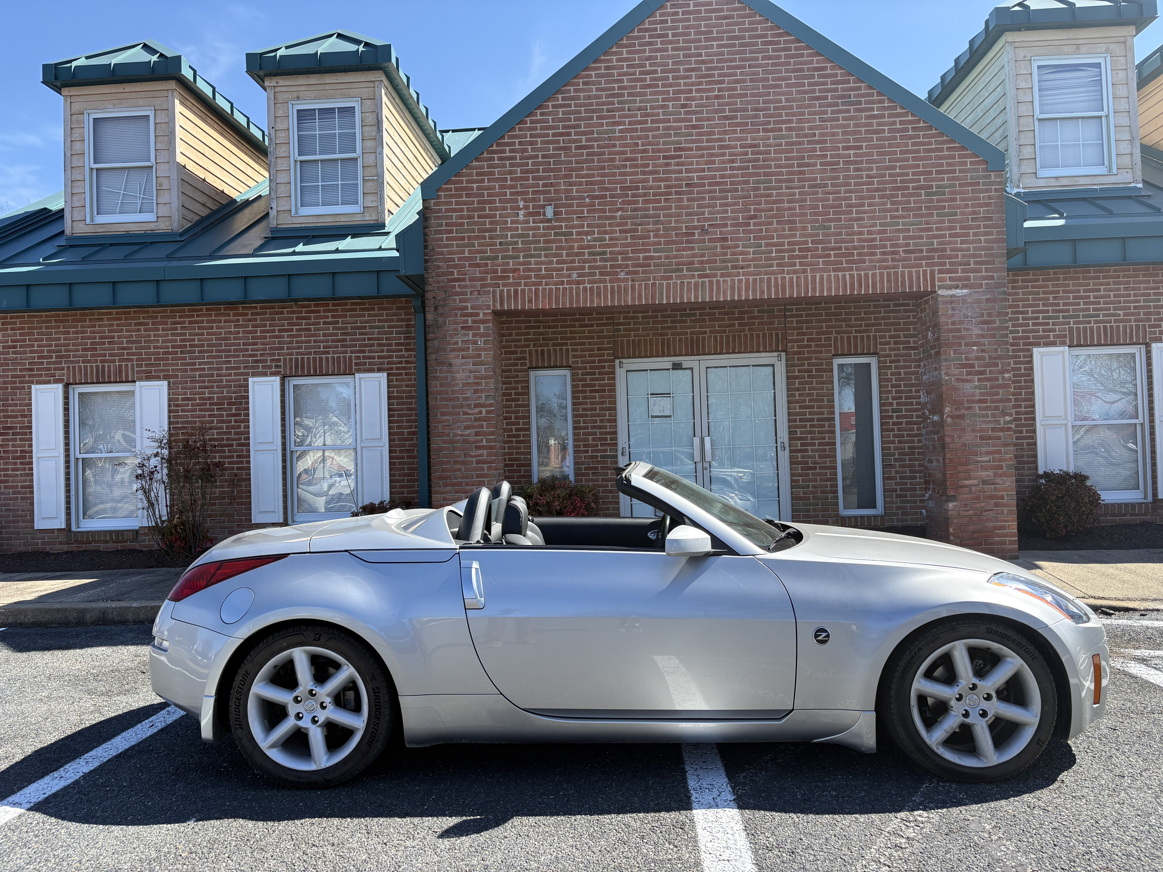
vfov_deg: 53.1
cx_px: 582
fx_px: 874
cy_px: 436
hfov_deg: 67.3
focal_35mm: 26
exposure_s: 1/1667
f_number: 1.6
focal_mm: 5.96
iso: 64
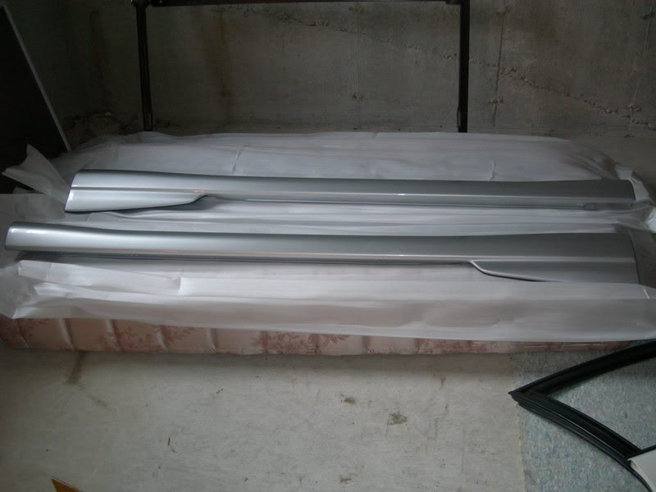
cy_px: 246
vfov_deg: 37.7
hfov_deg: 49.0
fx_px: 720
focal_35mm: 38
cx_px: 328
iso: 193
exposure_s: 1/31.1
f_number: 2.8
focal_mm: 7.8
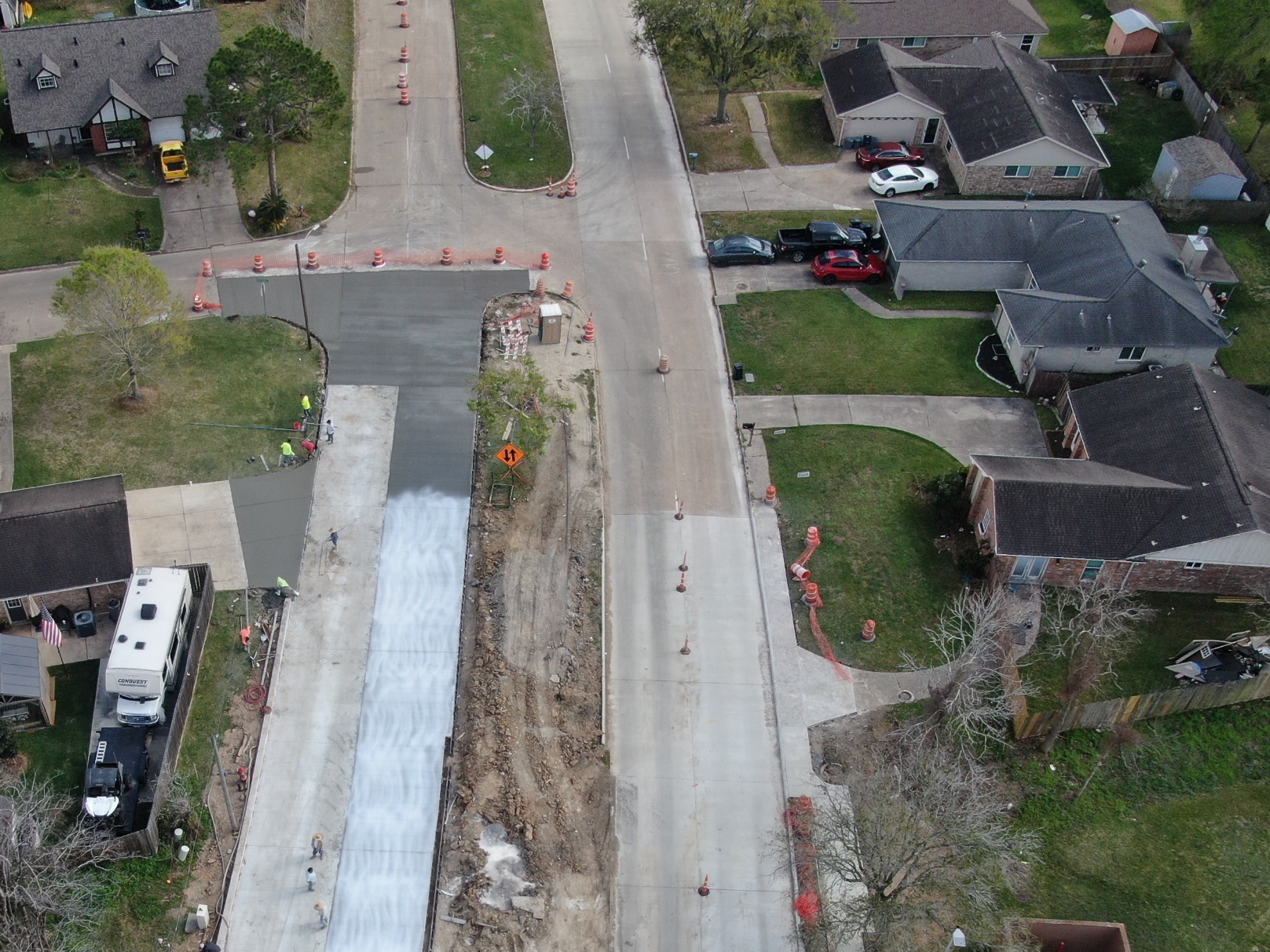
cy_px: 715
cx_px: 475
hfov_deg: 48.5
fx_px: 1394
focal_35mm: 38
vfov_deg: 36.8
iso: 100
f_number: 2.8
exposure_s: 1/640
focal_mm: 4.39
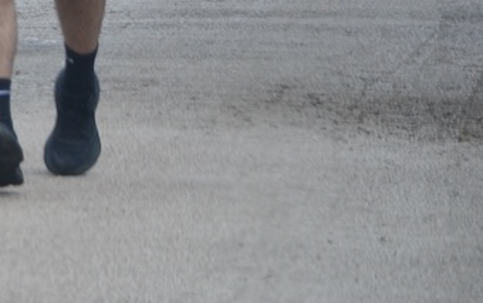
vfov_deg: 2.2
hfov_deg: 3.5
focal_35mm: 604
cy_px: -200
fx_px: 7955
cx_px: -409
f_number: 5.6
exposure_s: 1/500
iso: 400
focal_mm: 105
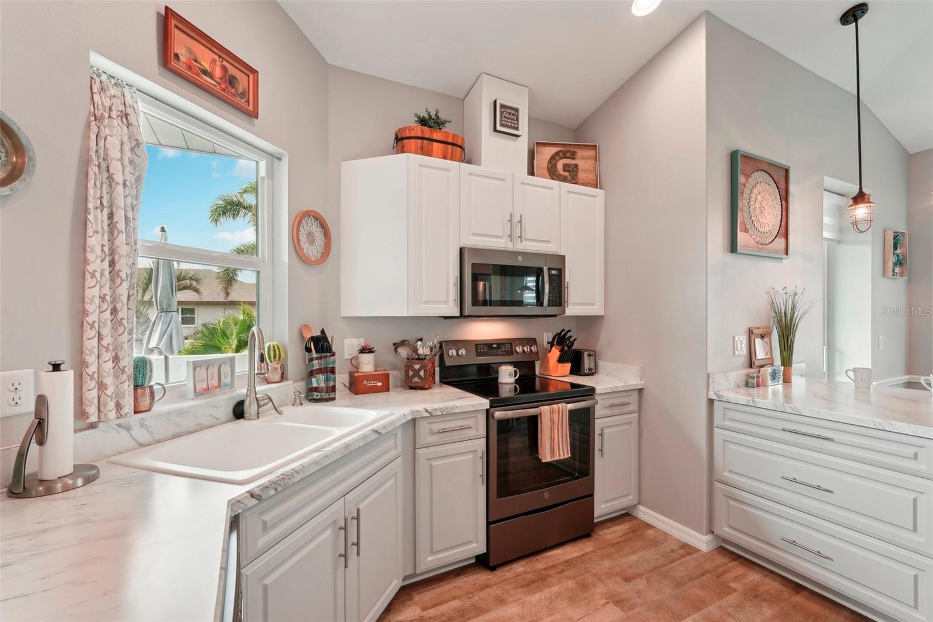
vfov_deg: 73.7
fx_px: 415
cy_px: 311
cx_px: 466
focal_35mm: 16
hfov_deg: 96.7
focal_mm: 16
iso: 400
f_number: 8
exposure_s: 1/15
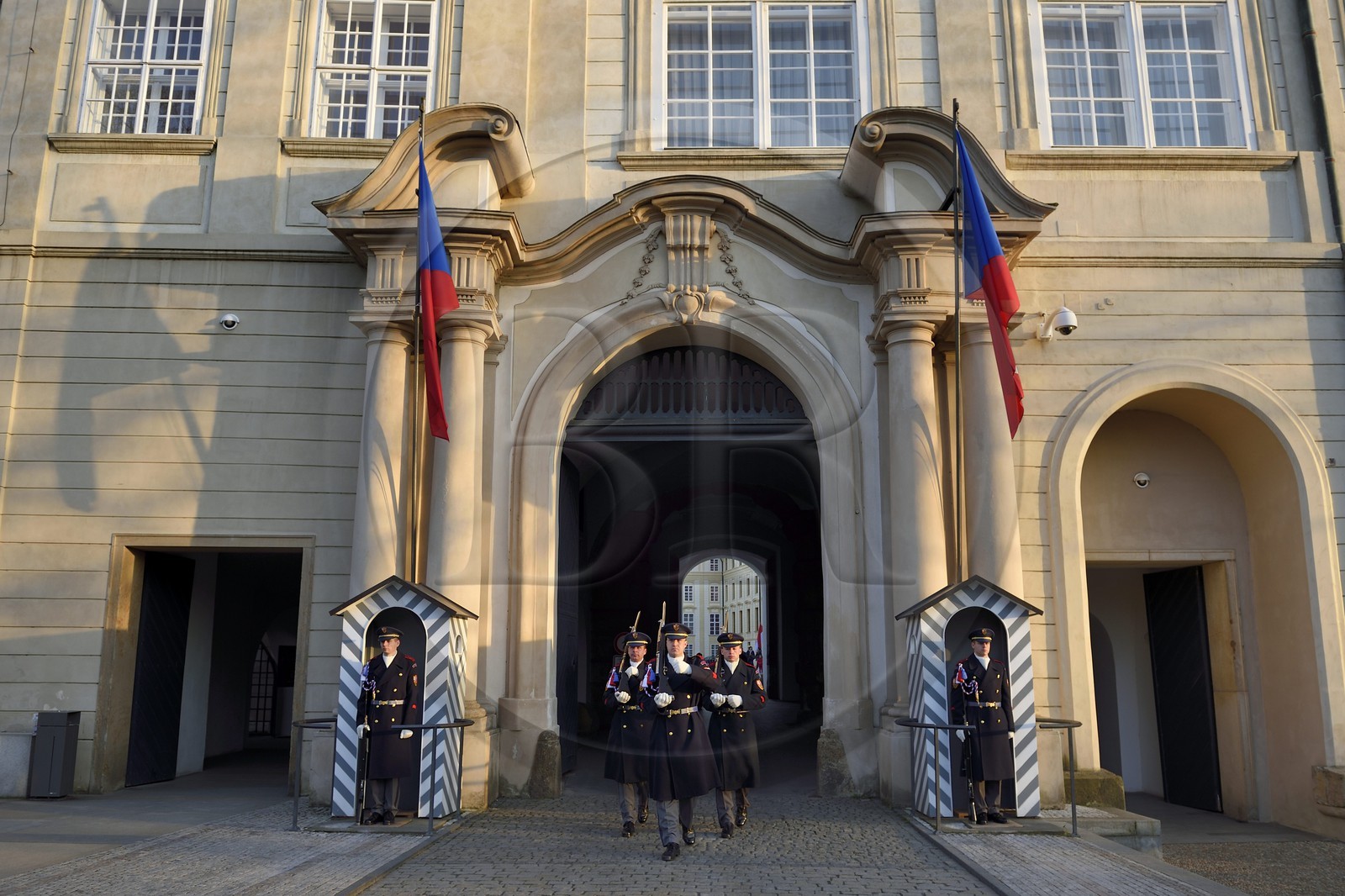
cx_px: 672
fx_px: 896
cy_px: 448
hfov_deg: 73.8
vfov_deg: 53.1
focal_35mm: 24
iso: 200
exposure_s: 1/250
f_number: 5
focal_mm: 24
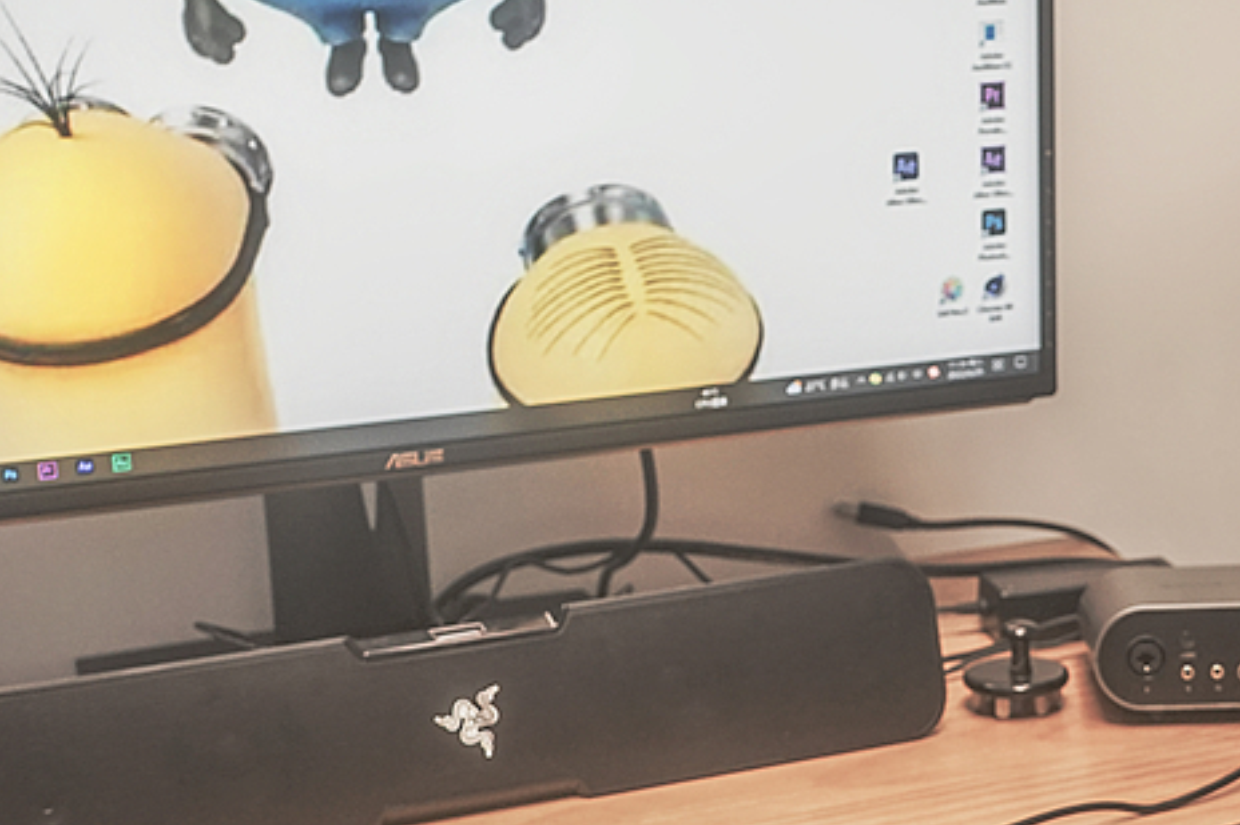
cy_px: 533
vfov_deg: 18.4
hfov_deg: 27.2
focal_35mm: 74
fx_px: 2548
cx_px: 810
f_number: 5
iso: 400
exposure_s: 1/30
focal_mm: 35
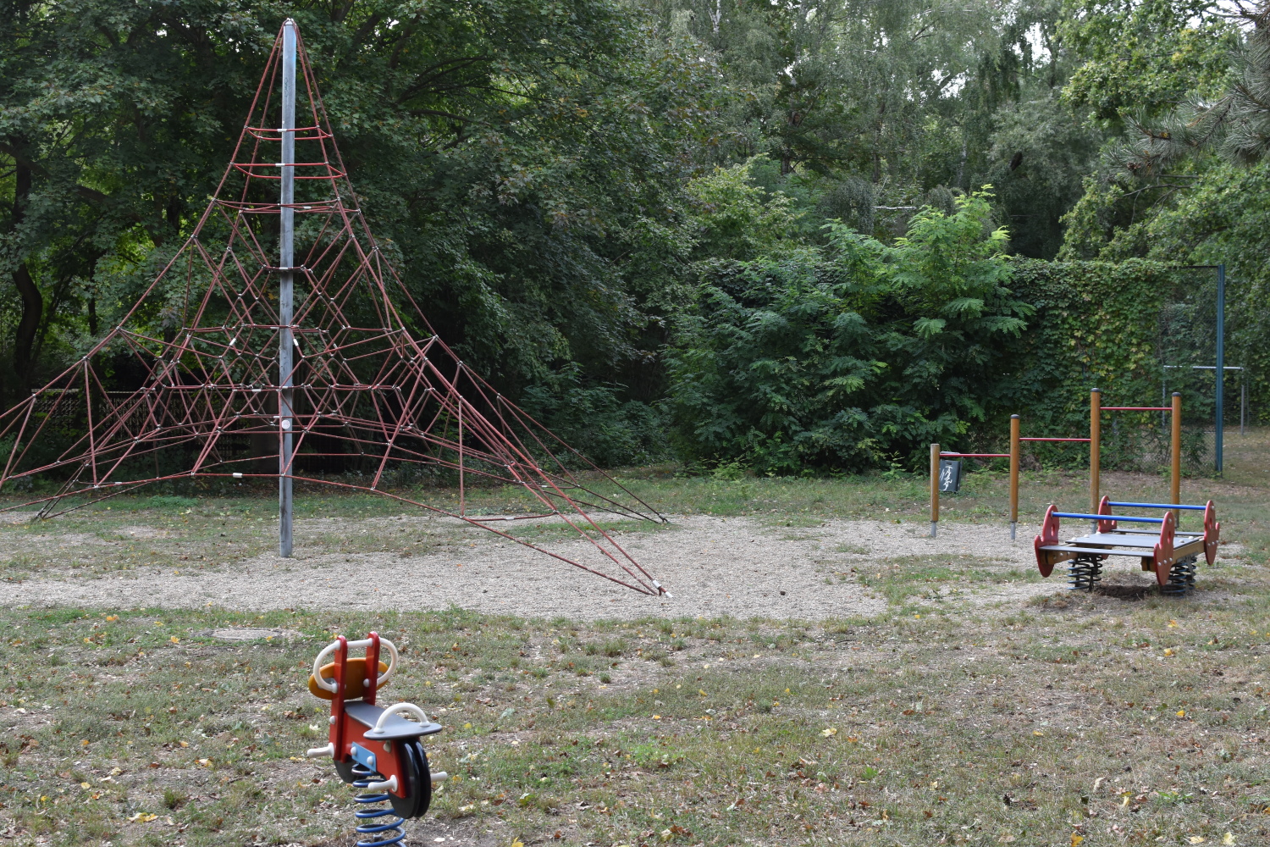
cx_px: 635
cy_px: 424
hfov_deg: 37.9
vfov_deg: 25.8
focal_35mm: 52
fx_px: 1852
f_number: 5.6
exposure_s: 1/125
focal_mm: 35
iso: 400
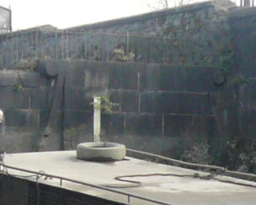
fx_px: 1780
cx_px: 8
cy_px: 322
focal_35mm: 235
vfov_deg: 6.5
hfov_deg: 8.2
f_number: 2.9
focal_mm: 5.2
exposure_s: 1/320
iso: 100
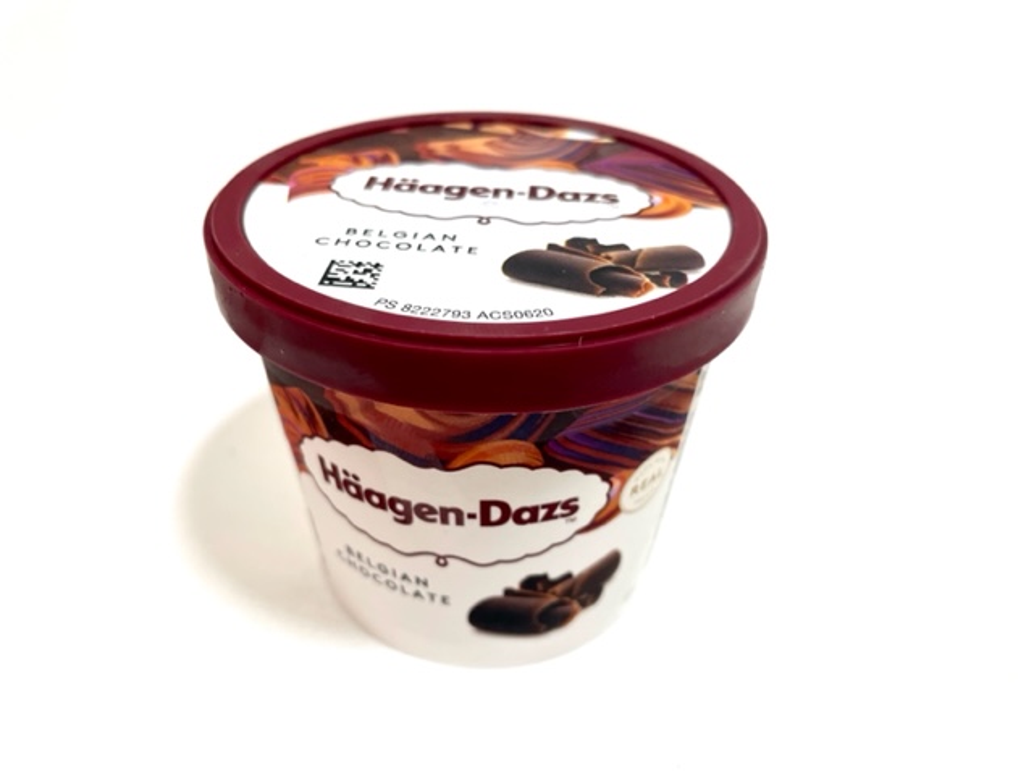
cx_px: 517
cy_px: 388
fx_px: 777
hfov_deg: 67.3
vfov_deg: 53.1
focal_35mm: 26
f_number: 1.6
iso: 64
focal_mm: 4.2
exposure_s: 1/100
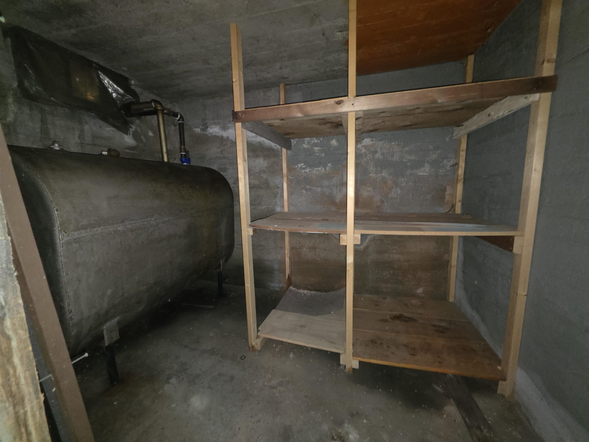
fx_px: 221
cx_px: 294
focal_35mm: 13
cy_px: 221
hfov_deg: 106.2
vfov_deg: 89.9
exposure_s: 1/20.6
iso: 400
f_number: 1.9
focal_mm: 2.2
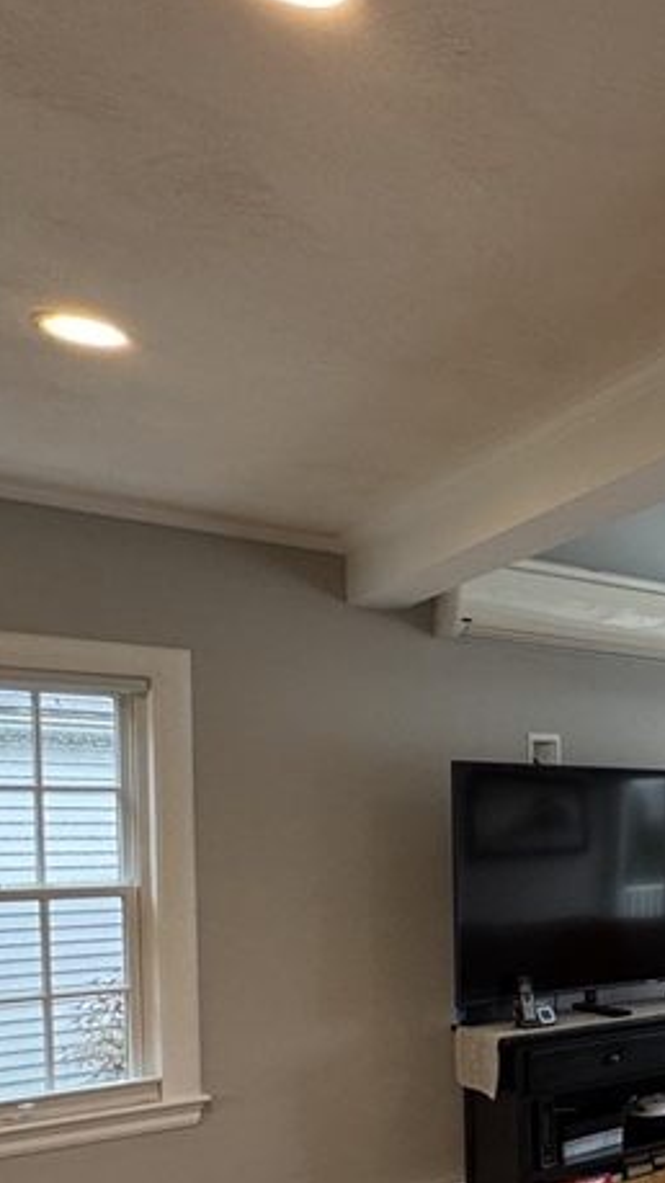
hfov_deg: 25.6
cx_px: 1008
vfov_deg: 55.8
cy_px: 856
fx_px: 1066
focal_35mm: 34
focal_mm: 2.22
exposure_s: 1/120
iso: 250
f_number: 2.2
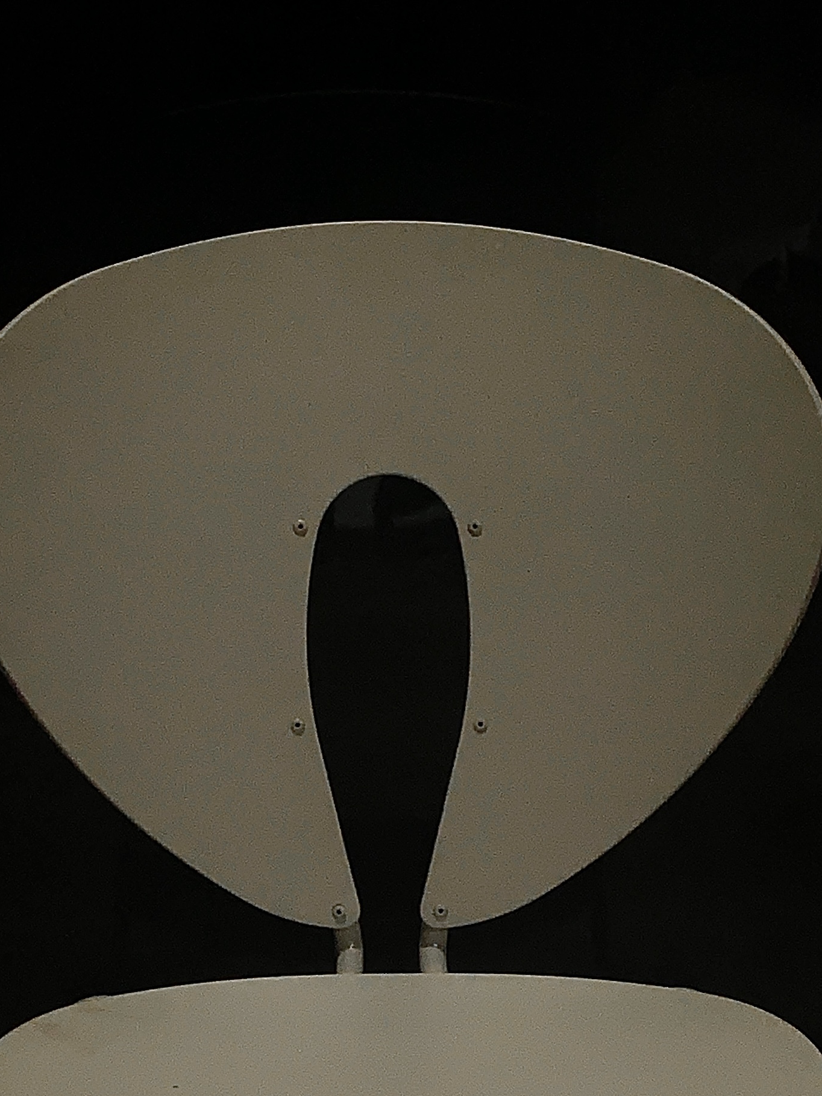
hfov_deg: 18.0
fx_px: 2597
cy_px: 1085
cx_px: 384
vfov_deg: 22.9
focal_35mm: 82
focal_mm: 4.25
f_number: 1.8
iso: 25
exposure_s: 1/60
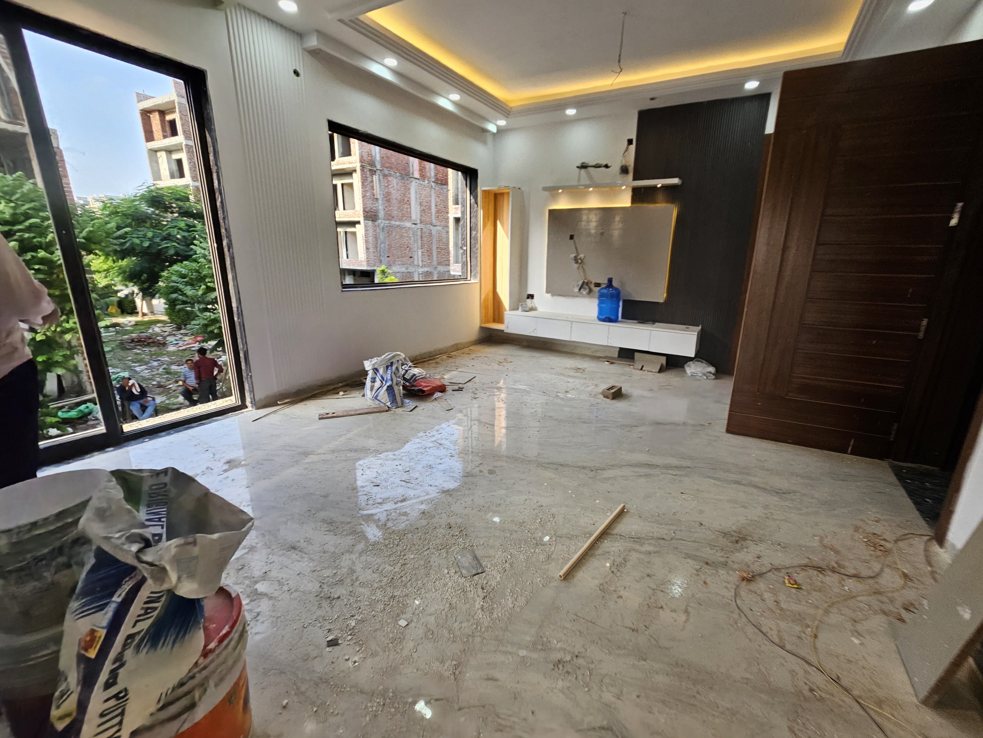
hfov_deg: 106.2
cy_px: 369
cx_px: 492
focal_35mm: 13
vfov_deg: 89.9
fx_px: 369
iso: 50
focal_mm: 2.2
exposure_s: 1/115
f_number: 2.2
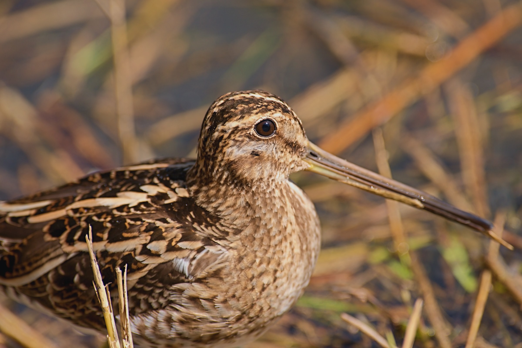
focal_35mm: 600
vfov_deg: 2.3
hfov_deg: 3.4
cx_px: 261
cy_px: 174
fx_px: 8701
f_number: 8
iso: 640
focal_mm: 600
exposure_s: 1/640
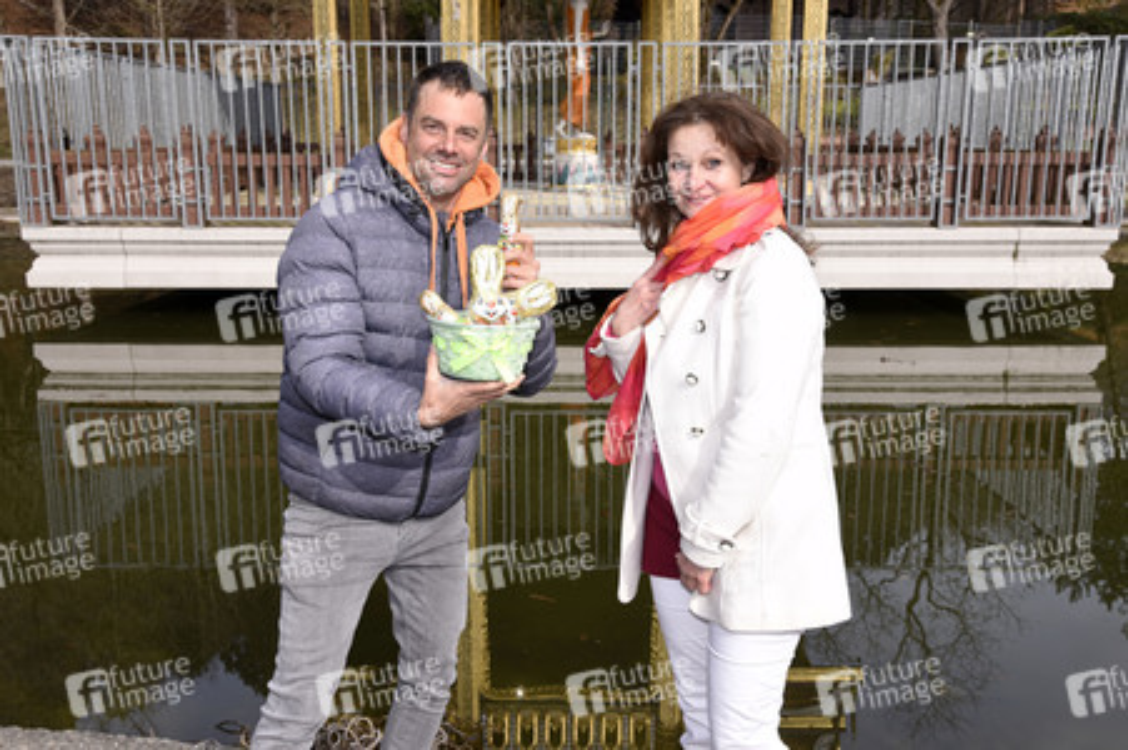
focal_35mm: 38
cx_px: 564
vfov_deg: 35.0
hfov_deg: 50.7
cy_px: 375
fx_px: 1190
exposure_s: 1/160
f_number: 9
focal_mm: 38
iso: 160
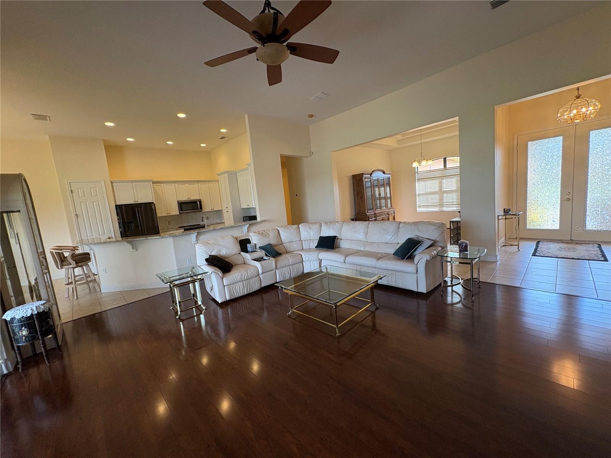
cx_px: 306
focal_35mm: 14
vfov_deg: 85.7
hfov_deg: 102.1
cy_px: 229
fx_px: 247
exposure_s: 1/120
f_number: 2.2
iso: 200
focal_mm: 2.22
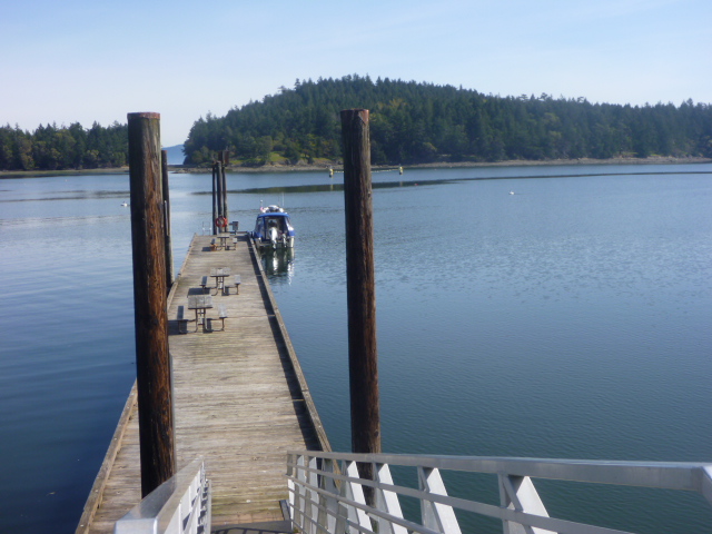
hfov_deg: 45.8
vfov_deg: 35.1
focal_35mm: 41
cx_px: 356
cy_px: 267
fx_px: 843
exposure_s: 1/400
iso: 80
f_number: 4.2
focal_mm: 7.4
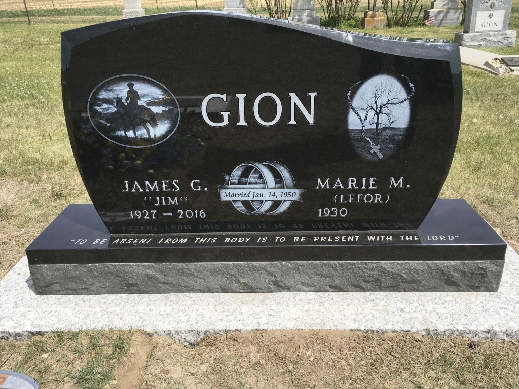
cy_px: 194
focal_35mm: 29
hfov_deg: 61.7
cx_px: 260
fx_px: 435
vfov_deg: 48.2
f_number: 2.2
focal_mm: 4.15
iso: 25
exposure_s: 1/1832
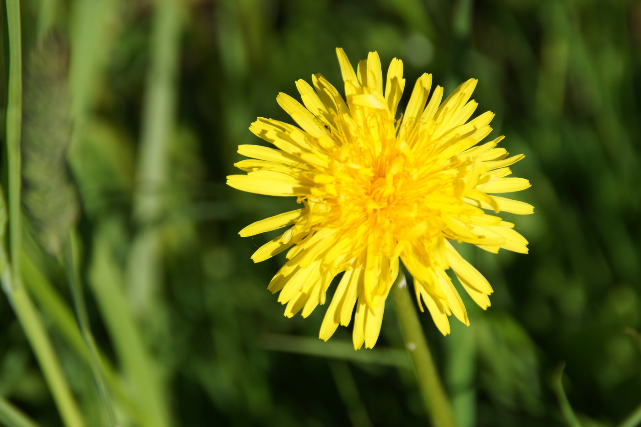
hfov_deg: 9.2
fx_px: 4004
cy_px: 214
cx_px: 320
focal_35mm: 225
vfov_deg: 6.1
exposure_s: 1/320
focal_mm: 150
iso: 100
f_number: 9
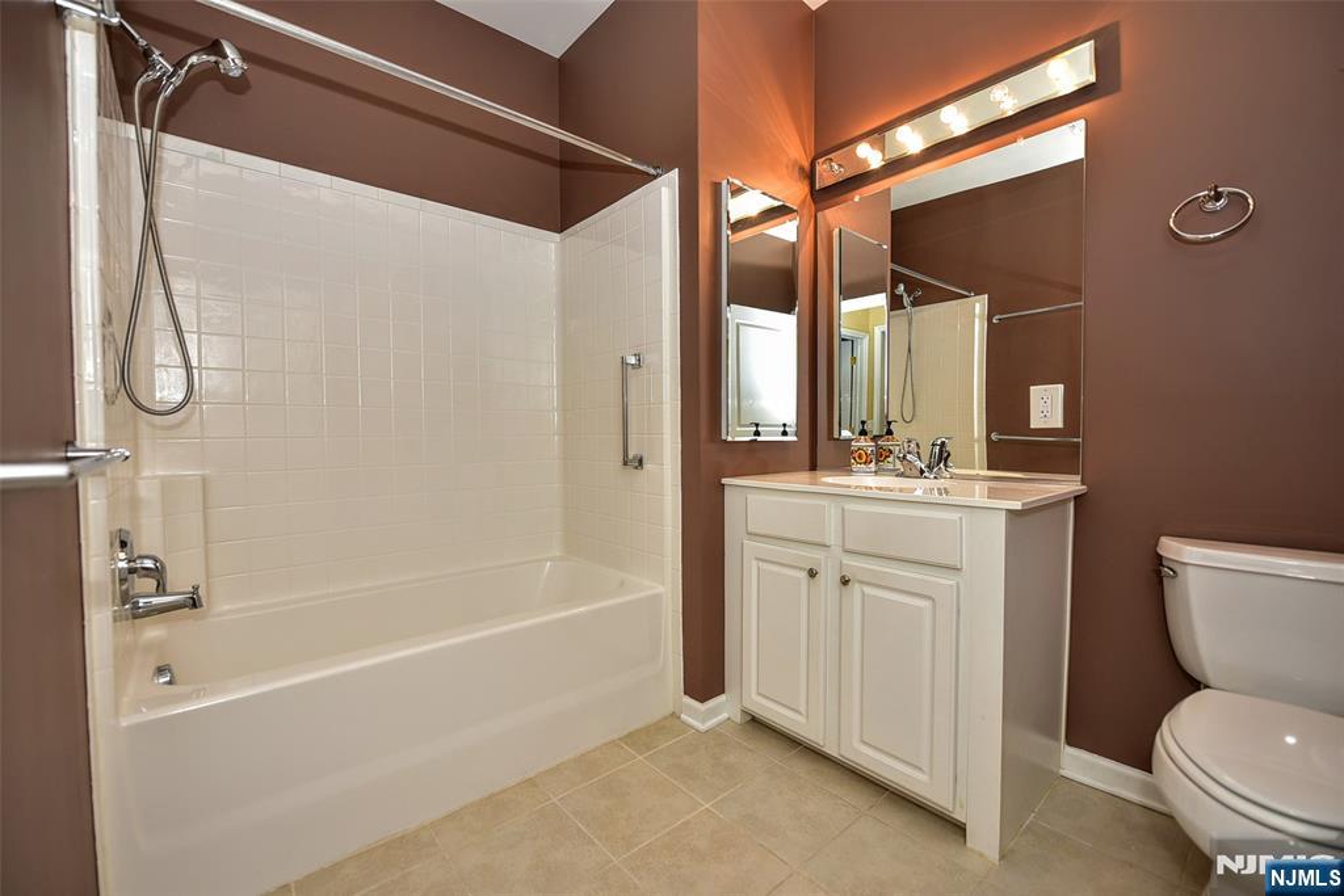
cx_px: 672
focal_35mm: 15
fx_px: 560
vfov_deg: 77.3
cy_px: 448
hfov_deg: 100.4
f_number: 2.8
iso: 100
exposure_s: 1/60
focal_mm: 15
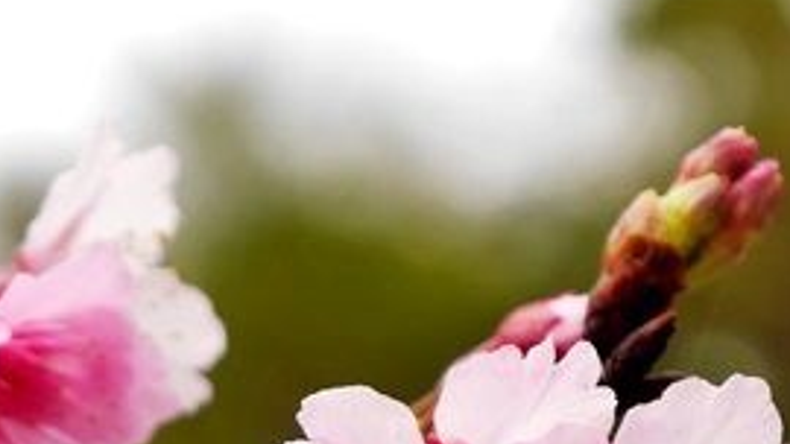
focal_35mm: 217
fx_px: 4547
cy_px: 665
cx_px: 246
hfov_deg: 9.9
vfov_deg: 5.5
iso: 200
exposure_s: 1/640
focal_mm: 42
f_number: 5.6
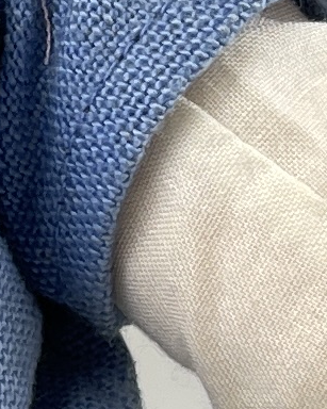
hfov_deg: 5.8
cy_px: 219
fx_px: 3098
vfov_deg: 7.6
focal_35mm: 256
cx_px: -423
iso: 32
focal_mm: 5.1
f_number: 1.6
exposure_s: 1/104
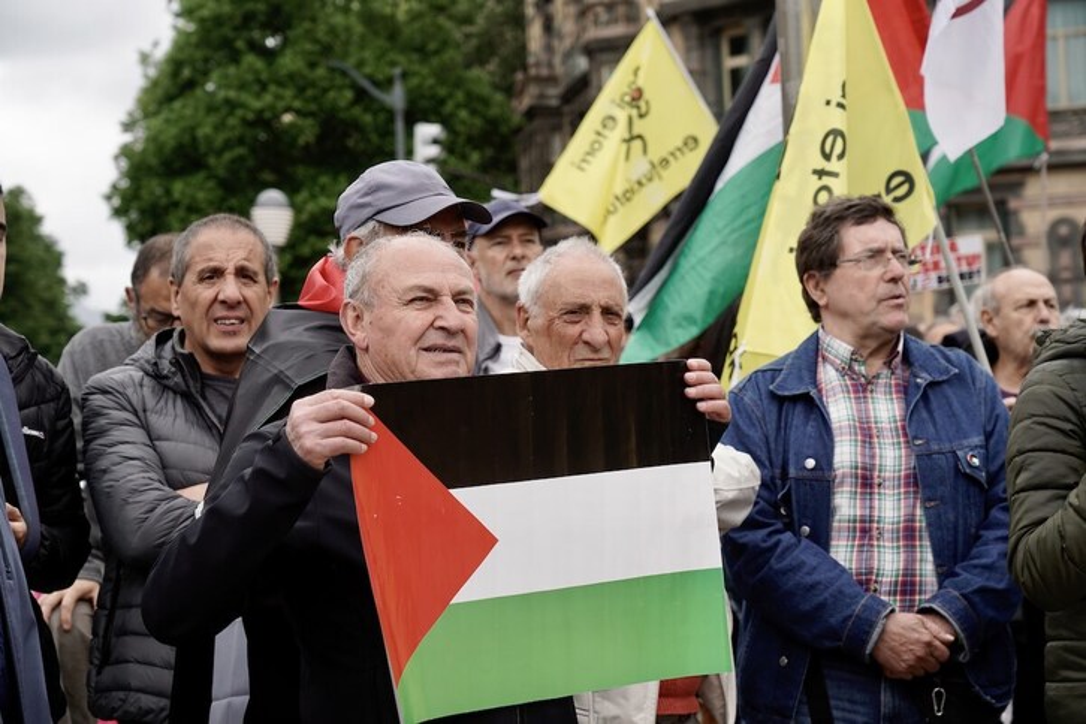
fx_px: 2413
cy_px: 362
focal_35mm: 80
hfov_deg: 25.4
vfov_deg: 17.1
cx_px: 543
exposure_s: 1/250
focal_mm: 80
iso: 200
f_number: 6.3
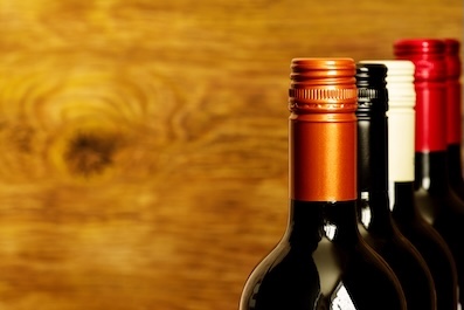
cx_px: 232
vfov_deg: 10.2
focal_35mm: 135
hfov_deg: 15.2
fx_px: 1741
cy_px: 155
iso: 200
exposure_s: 1/2
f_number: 8
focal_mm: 90
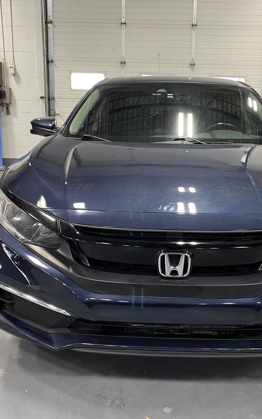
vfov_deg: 52.7
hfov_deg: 34.3
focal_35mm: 37
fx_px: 423
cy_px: 210
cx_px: 166
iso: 80
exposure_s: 1/60
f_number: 1.8
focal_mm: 4.25
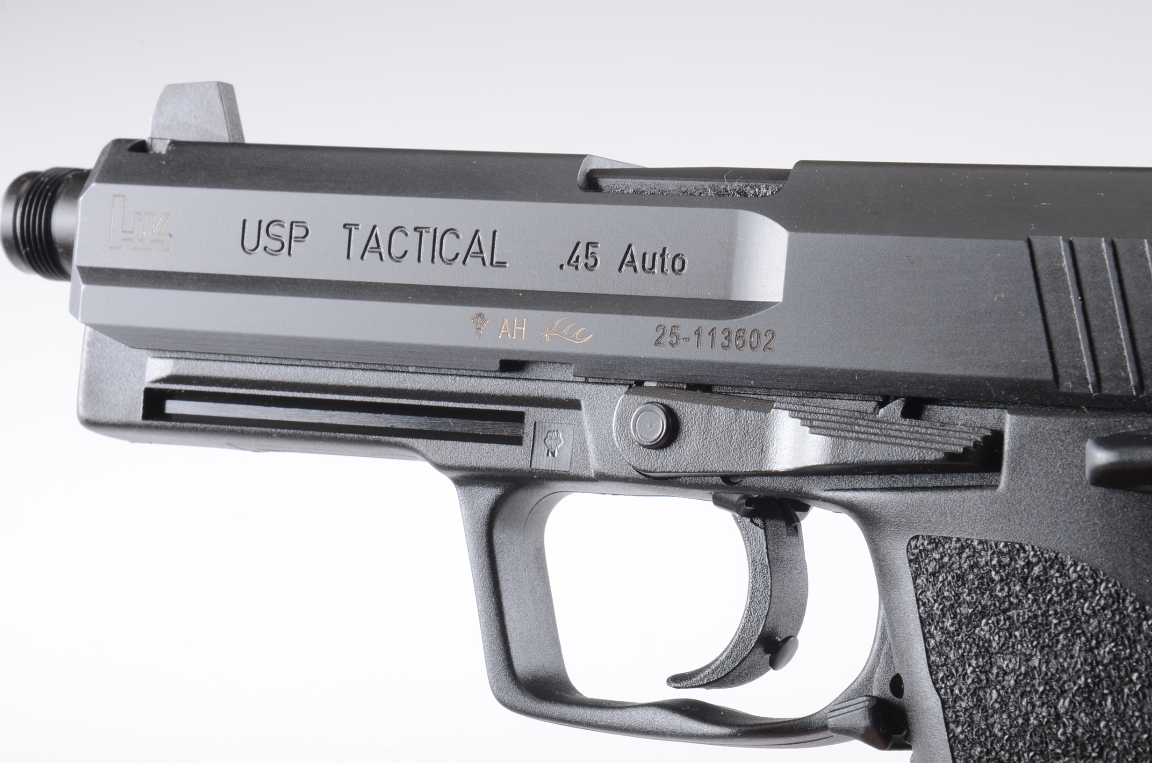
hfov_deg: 13.1
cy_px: 382
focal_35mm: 158
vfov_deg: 8.7
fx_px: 5030
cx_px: 576
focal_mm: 105
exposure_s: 1/200
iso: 160
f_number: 22
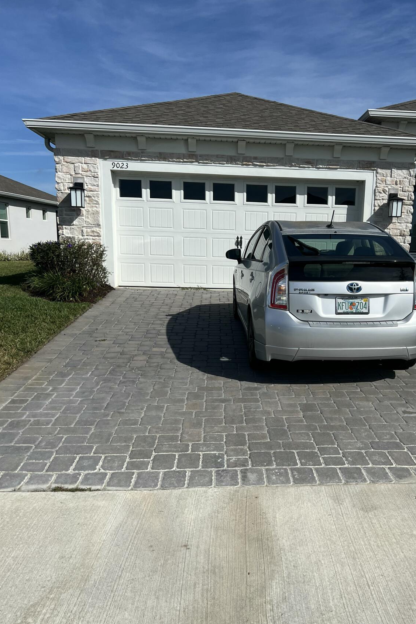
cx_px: 269
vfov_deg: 58.5
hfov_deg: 40.7
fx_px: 555
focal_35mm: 32
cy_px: 354
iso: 50
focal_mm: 5.7
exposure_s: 1/10309
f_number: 1.5
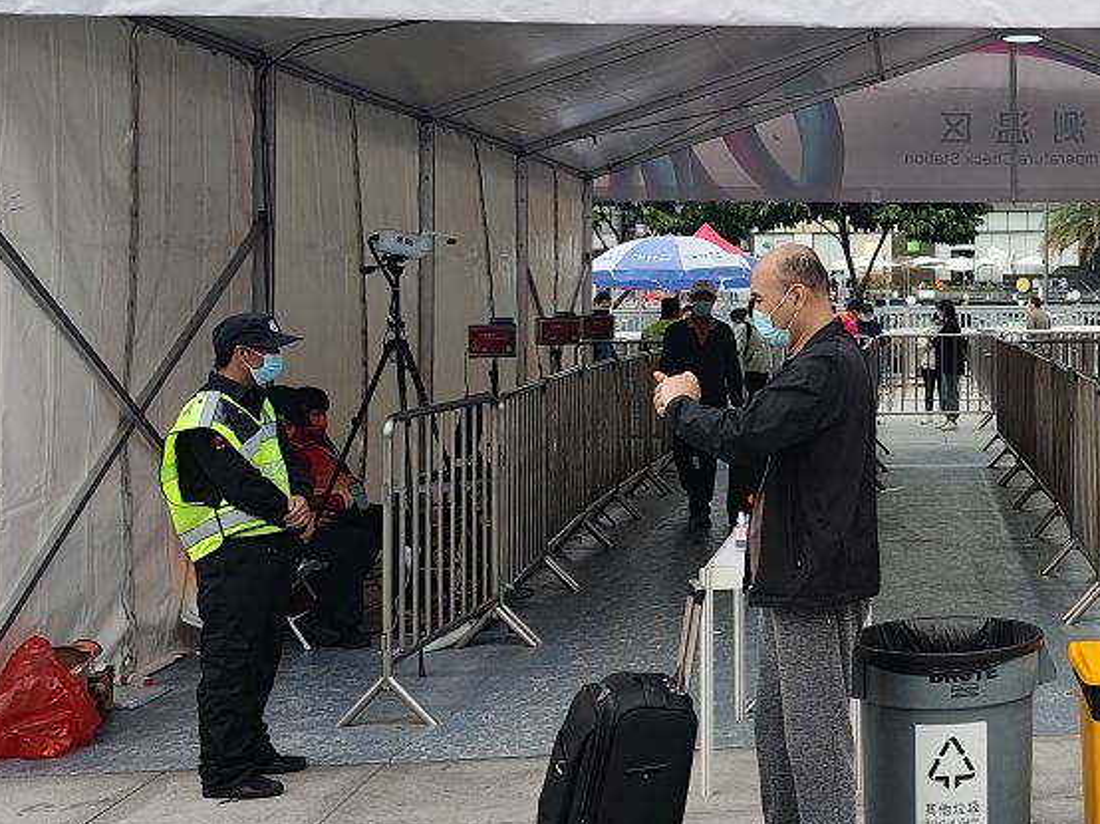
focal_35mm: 52
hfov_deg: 33.8
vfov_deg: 27.8
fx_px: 1652
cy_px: 266
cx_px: 1084
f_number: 1.85
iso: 50
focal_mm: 6.78
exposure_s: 1/927
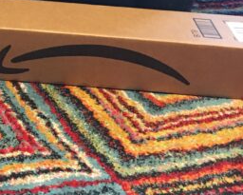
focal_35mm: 85
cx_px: 0
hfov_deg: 21.7
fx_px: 612
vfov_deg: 17.8
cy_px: 20
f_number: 2.2
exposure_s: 1/15
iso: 250
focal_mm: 4.15
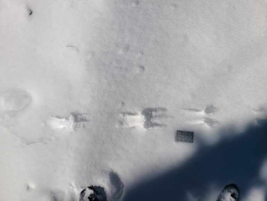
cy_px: 100
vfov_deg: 53.1
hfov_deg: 67.3
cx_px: 134
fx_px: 201
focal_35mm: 26
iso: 40
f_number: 1.8
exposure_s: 1/5906
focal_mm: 5.4
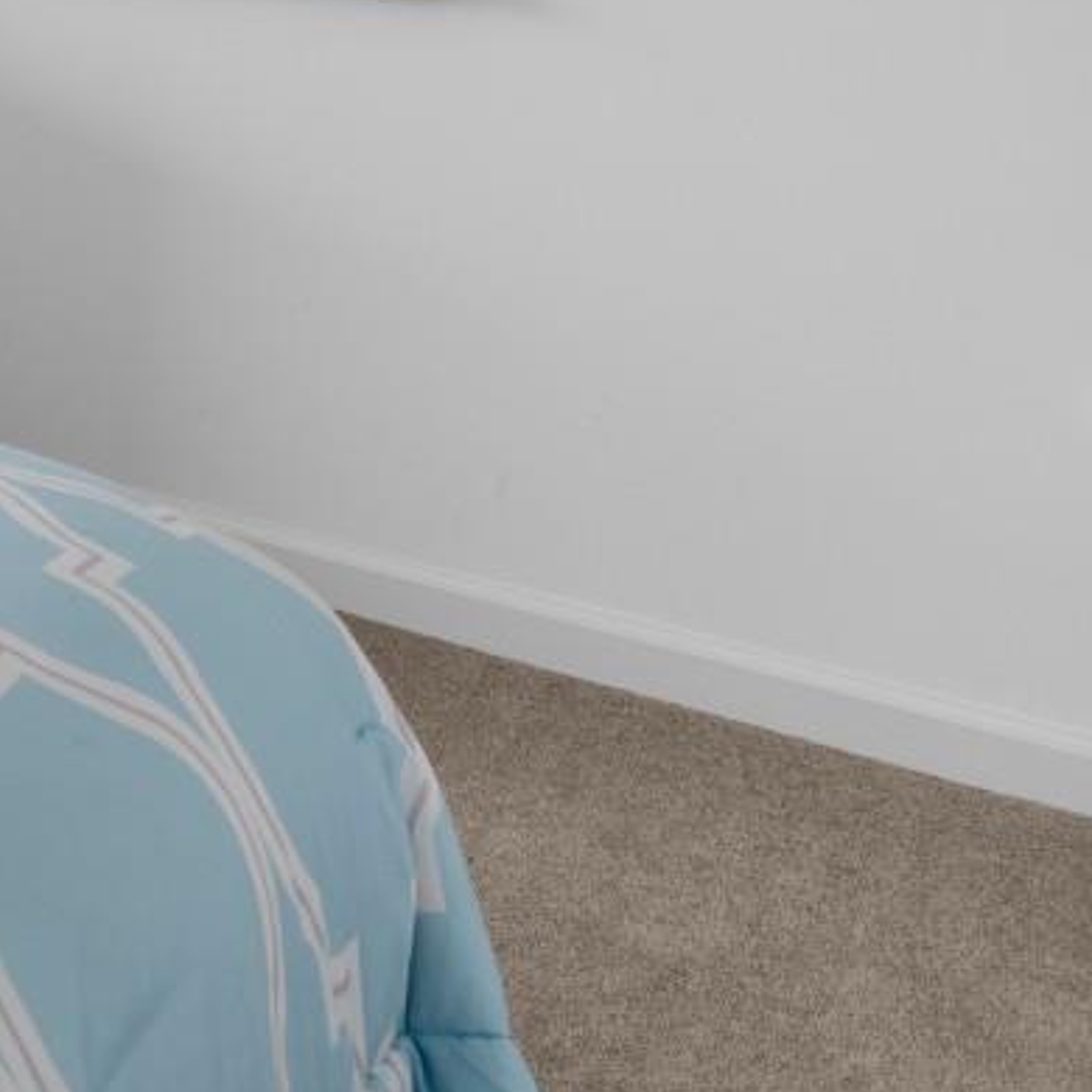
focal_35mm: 53
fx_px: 1892
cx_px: -781
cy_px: -342
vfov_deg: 26.9
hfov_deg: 22.3
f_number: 4.5
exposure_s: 1/3
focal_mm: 10
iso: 100
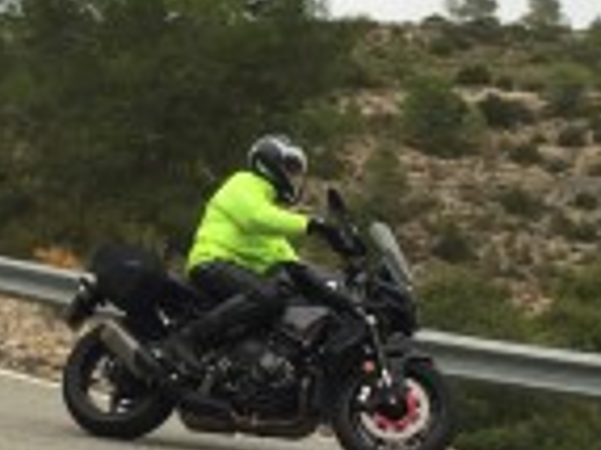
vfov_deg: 15.5
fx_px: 1648
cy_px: 223
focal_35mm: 95
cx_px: 204
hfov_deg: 20.6
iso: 32
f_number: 2.2
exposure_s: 1/309
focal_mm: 4.15
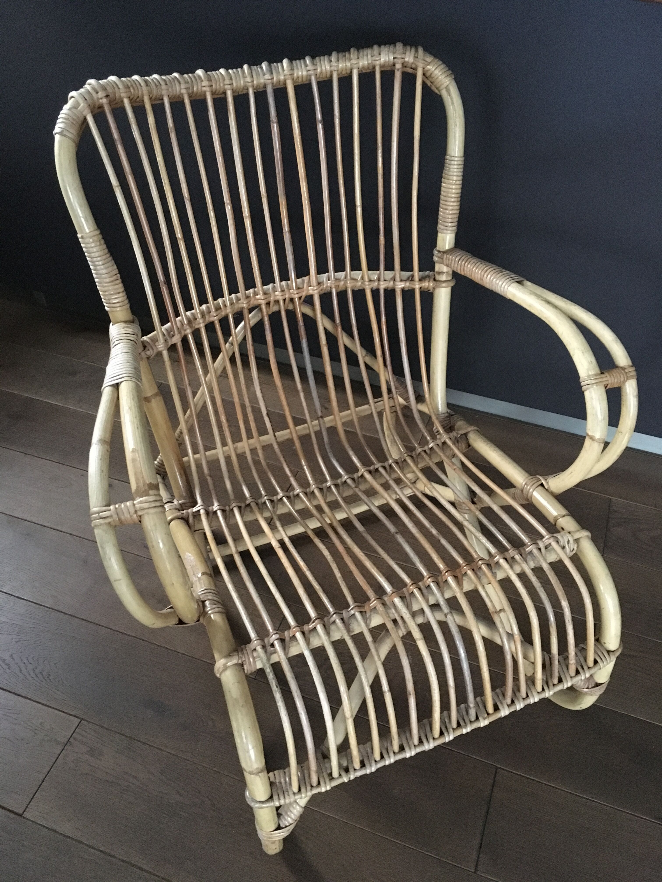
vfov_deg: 61.7
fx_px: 739
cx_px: 331
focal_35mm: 29
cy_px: 441
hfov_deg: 48.2
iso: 400
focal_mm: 4.15
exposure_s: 1/17
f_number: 2.2
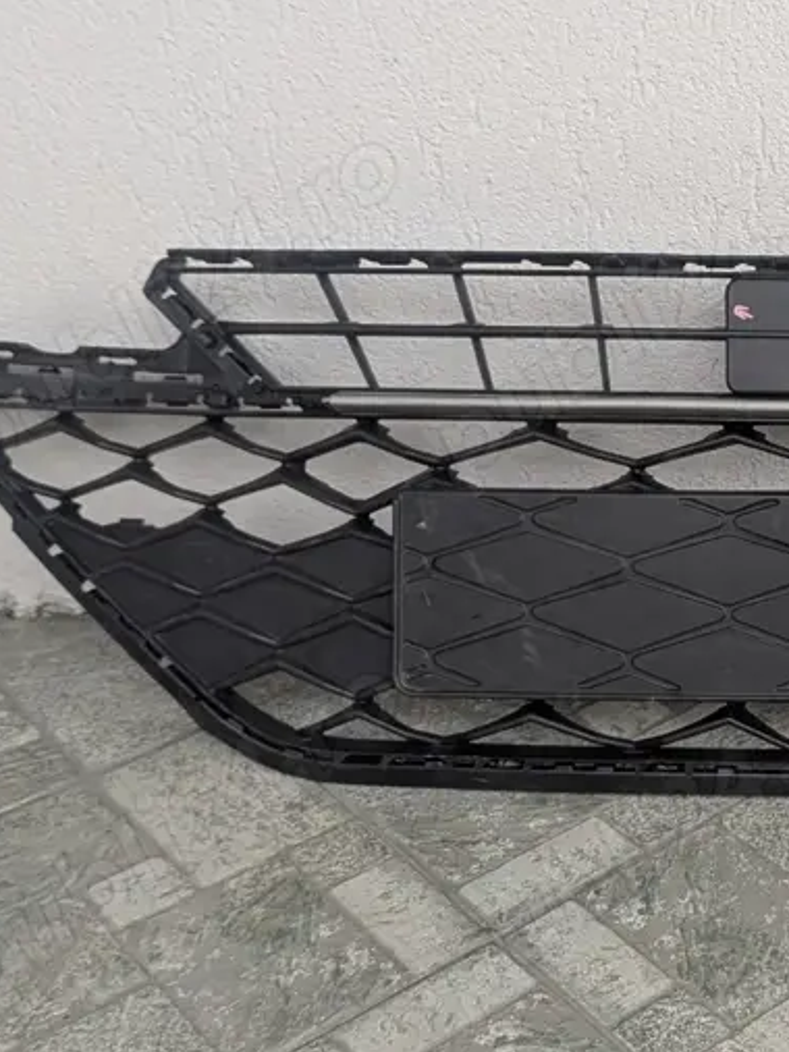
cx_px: 901
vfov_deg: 30.6
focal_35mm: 63
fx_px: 1915
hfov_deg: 21.8
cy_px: 415
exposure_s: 1/47.8
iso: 136
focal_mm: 6.81
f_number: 1.85
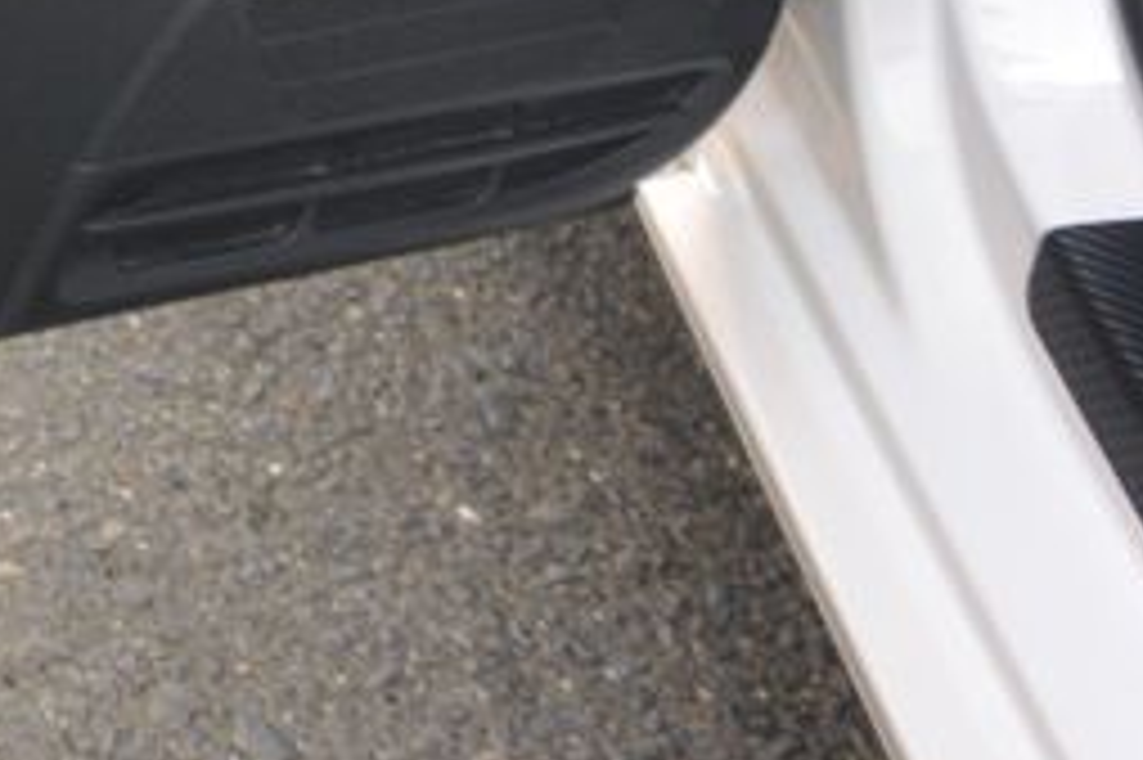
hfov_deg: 16.5
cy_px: -686
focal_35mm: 109
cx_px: -747
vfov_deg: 11.5
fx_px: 3458
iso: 200
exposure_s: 1/160
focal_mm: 10
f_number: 3.5
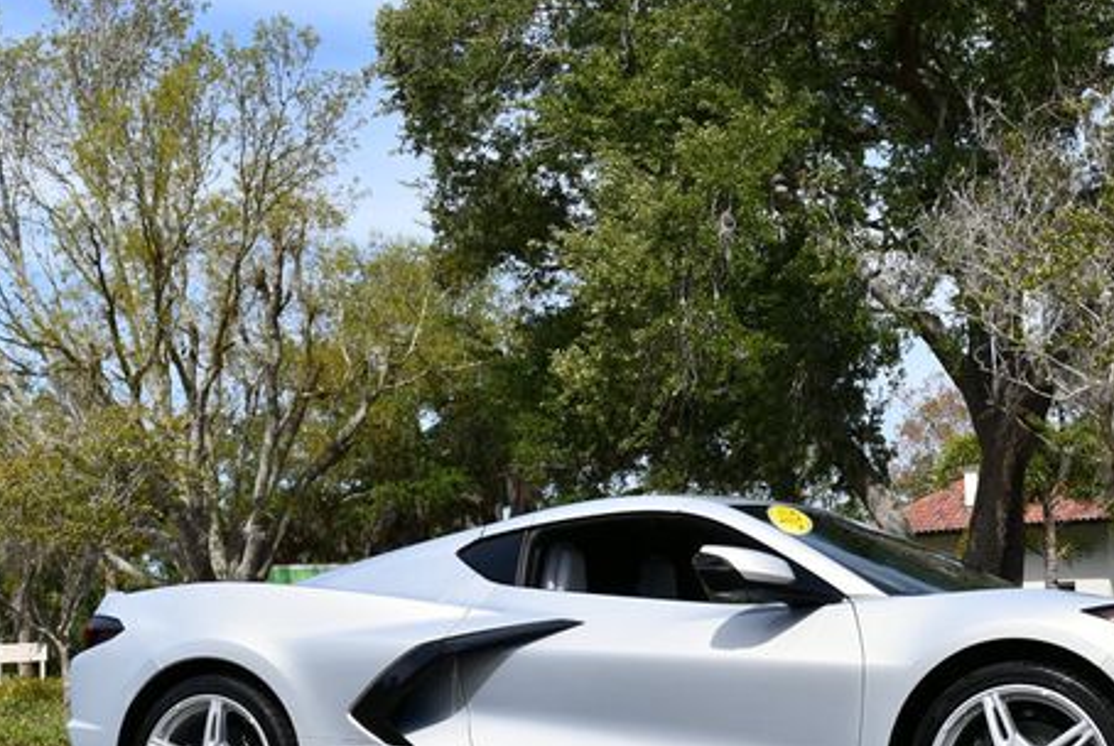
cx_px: 768
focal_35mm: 62
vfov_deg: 21.9
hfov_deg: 32.0
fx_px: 1921
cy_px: 496
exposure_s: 1/250
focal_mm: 22
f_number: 8
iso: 100
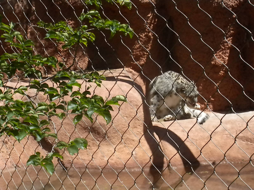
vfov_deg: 14.8
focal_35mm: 100
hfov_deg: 19.6
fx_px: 734
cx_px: 127
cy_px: 95
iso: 640
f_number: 14
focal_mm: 17.7
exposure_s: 1/274
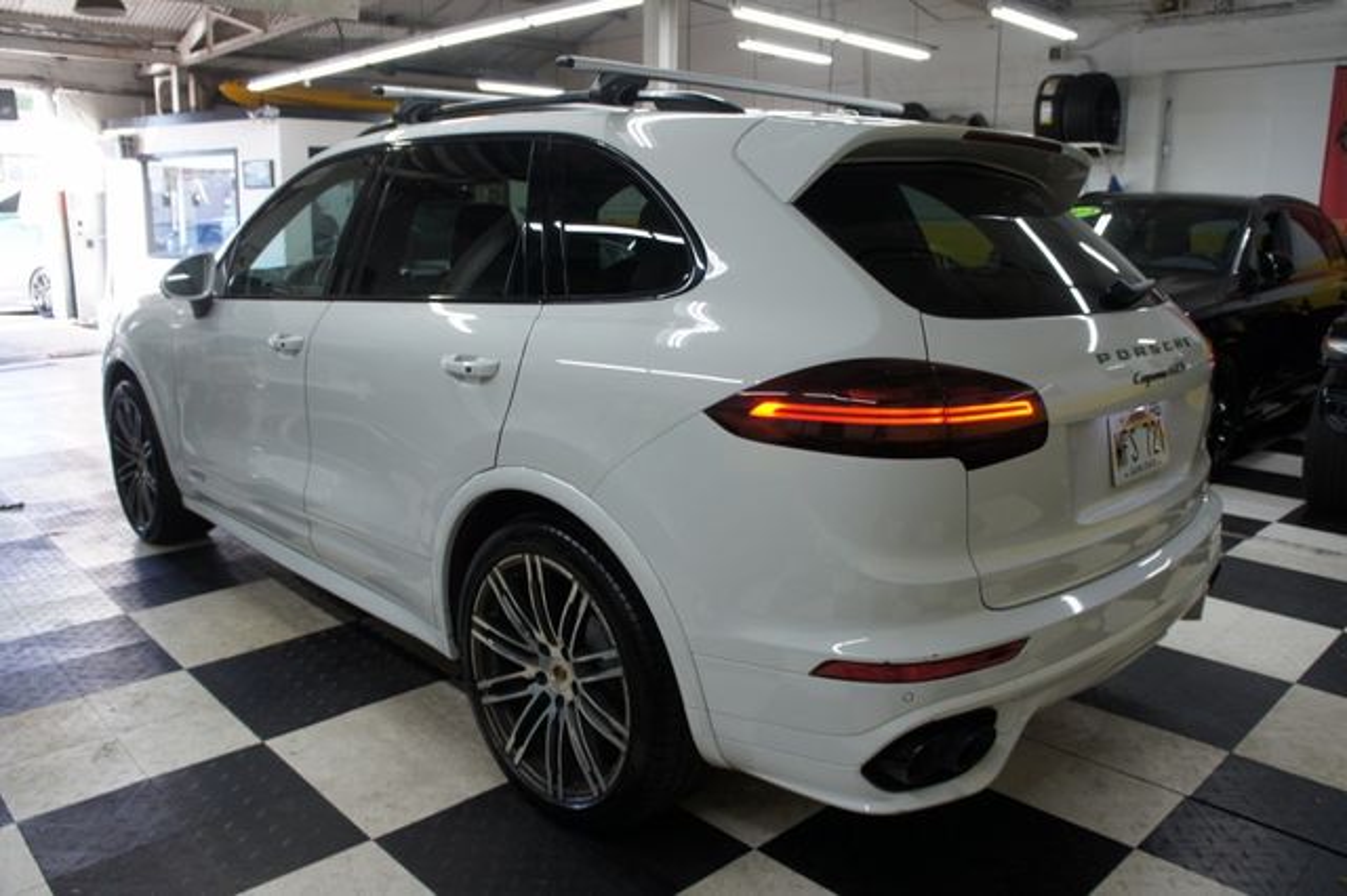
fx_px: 1010
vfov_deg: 47.9
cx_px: 674
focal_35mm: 27
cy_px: 448
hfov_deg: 67.4
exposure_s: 1/40
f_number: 4
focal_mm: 18
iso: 200
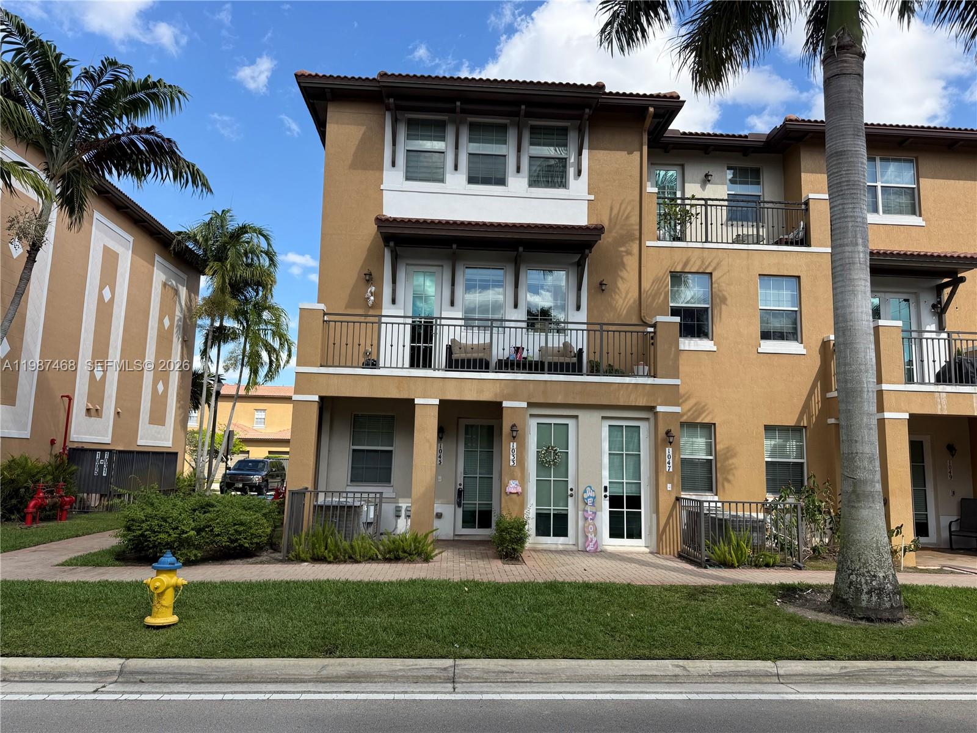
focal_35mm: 24
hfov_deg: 71.6
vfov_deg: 56.8
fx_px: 677
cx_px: 488
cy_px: 366
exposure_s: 1/2801
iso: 80
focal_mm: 6.76
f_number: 1.78
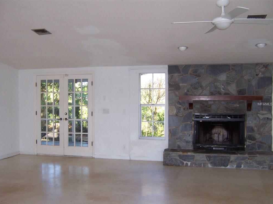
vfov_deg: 38.7
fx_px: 292
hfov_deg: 50.1
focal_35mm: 37
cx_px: 134
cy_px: 104
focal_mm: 5.6
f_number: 2.8
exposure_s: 1/60
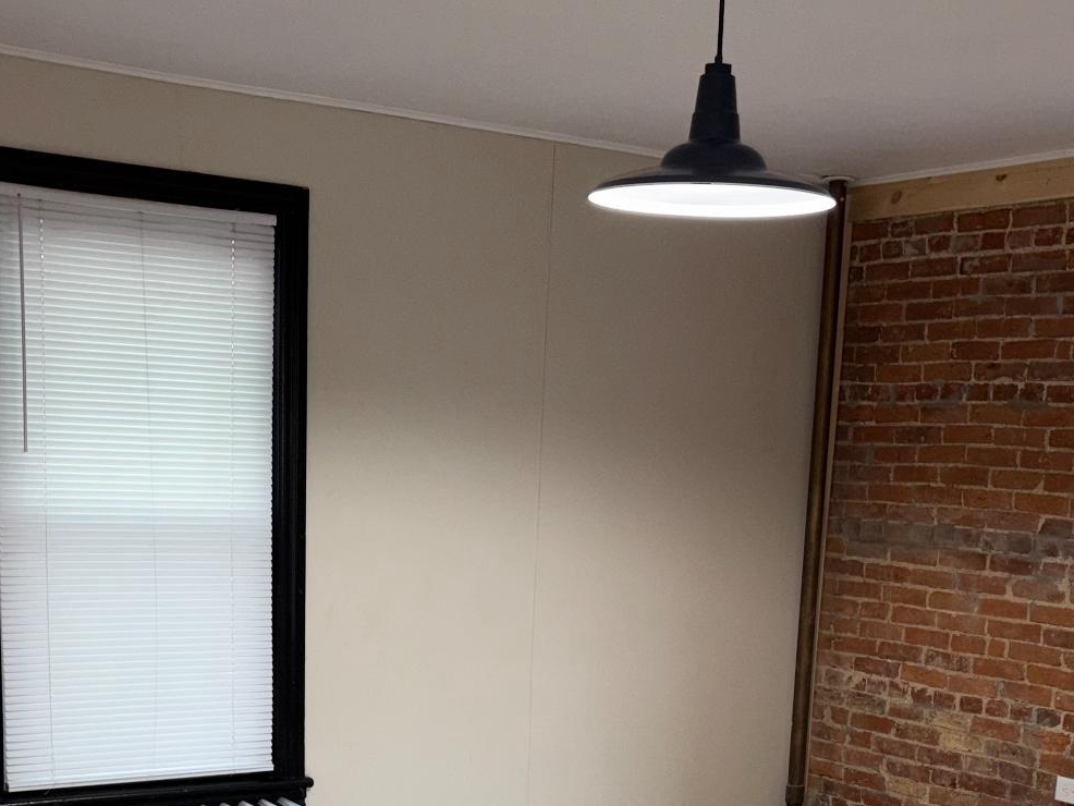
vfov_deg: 25.8
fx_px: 1676
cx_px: 534
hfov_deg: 35.5
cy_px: 785
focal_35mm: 54
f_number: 1.6
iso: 64
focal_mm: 5.96
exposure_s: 1/15
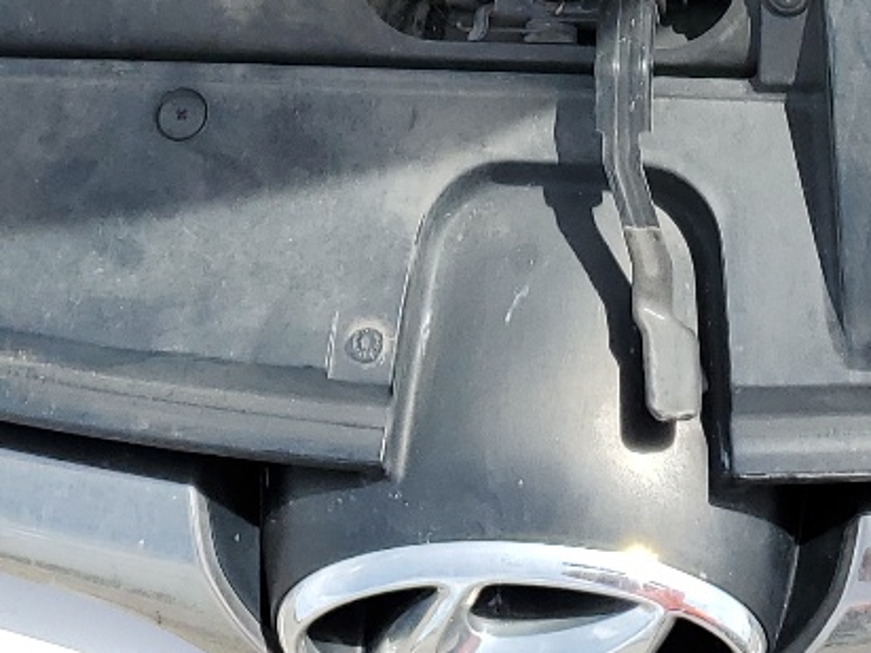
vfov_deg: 13.0
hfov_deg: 19.3
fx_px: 2541
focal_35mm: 101
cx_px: 662
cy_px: -583
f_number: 1.5
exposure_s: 1/2000
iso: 50
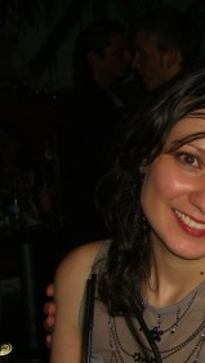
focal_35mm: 88
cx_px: 308
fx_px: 849
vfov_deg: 24.1
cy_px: 211
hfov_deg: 13.0
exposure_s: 1/60
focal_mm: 7.9
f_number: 2.8
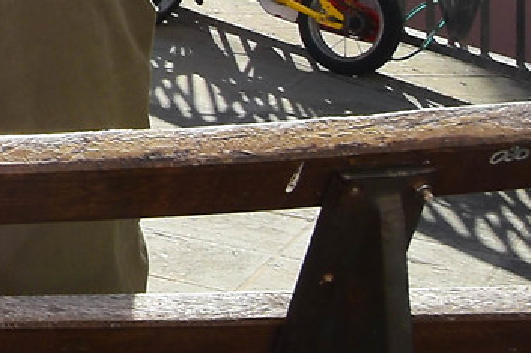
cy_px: -421
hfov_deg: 10.1
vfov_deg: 11.6
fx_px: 1504
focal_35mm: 102
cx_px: -1246
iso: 100
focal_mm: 10
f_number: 9
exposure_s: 1/125
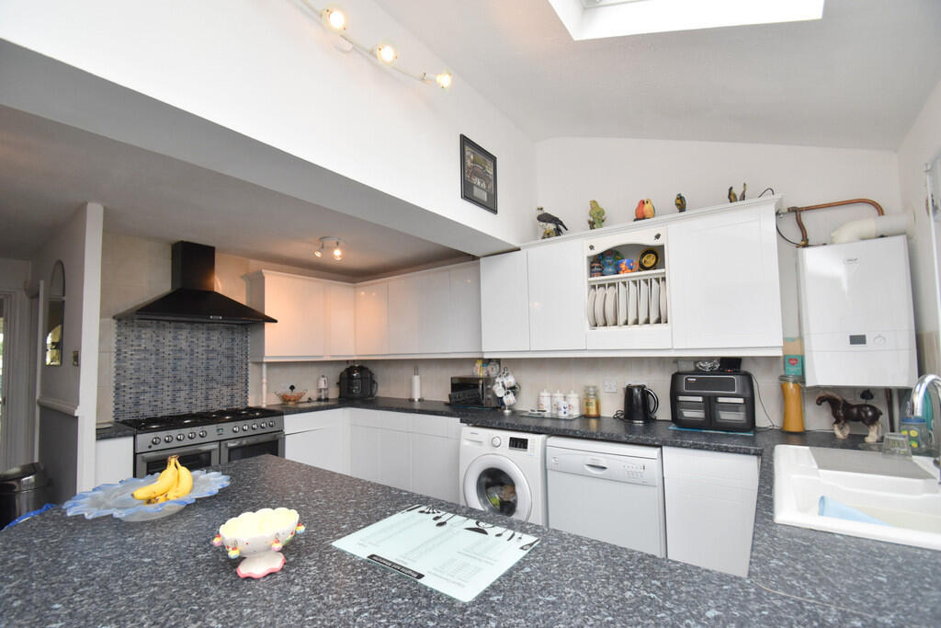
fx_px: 392
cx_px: 470
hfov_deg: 100.4
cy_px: 314
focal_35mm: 15
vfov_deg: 77.3
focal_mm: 10
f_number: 5
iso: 560
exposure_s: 1/200
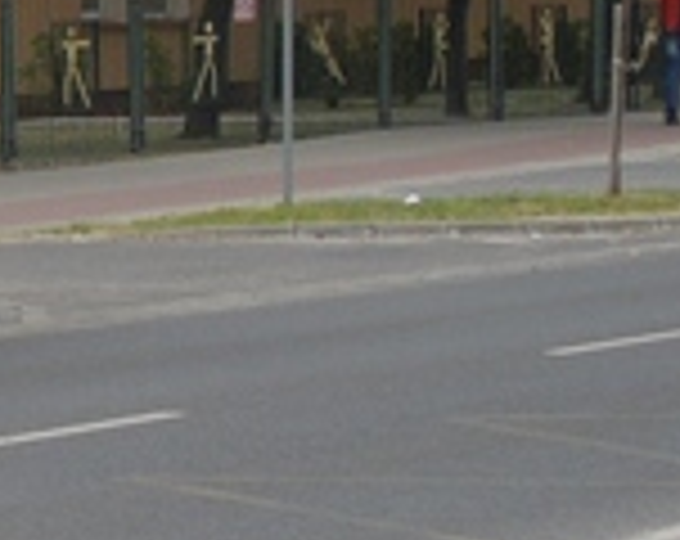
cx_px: -1090
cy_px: 369
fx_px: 5621
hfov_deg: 6.5
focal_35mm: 280
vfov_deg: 5.5
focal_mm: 9.8
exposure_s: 1/250
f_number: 4.2
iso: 100
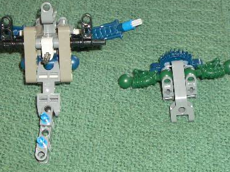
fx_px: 571
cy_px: 82
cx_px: 100
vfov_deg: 17.1
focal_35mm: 86
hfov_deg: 22.8
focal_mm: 8.2
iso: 100
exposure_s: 1/60
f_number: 3.1
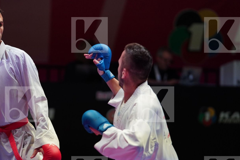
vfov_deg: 4.7
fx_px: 1939
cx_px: 90
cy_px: 104
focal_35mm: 291
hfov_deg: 7.1
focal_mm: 198
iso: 1600
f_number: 2.8
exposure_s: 1/1000
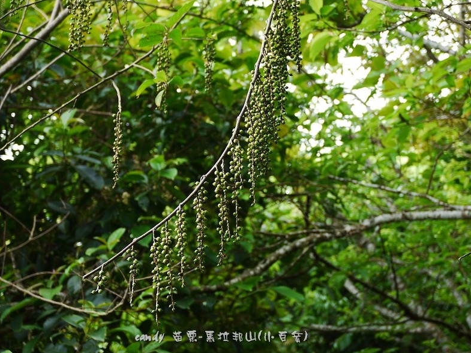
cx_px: 239
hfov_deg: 34.9
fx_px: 748
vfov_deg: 26.6
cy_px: 176
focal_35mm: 55
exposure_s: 1/125
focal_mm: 14
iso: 160
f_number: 2.5
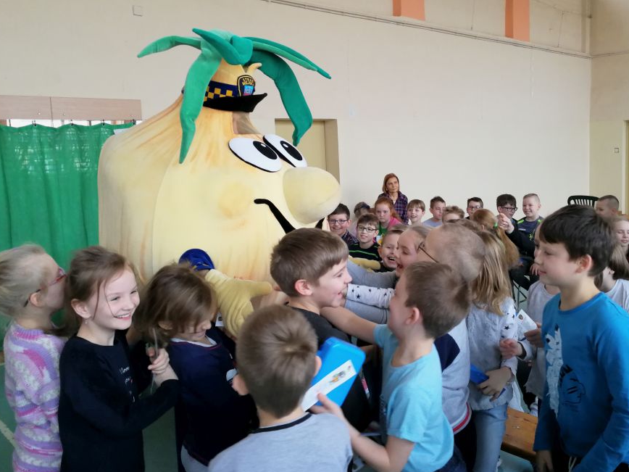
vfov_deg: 49.7
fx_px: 509
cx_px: 316
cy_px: 244
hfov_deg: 63.4
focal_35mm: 28
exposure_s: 1/100
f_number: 2.2
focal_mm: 3.95
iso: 200
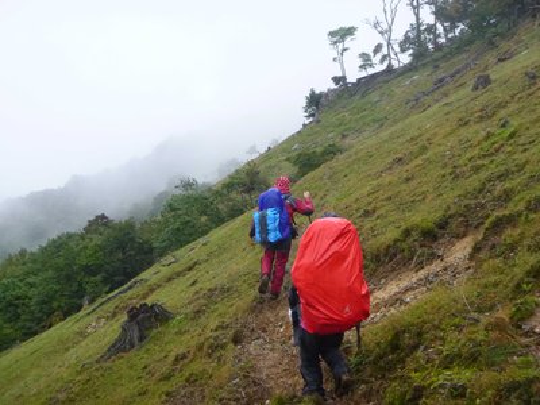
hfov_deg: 35.5
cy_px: 202
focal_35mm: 54
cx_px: 270
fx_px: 842
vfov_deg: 27.0
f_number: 5
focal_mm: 9.7
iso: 320
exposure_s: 1/80
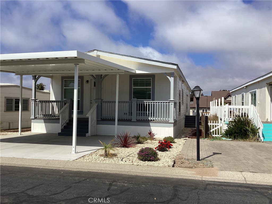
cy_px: 102
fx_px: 244
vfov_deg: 45.4
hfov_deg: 58.4
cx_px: 136
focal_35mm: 31
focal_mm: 3.3
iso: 25
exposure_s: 1/2469
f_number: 2.4
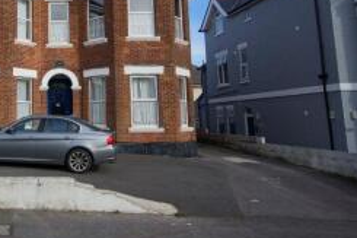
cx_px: 44
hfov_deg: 49.3
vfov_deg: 37.2
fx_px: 347
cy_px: 69
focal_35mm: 35
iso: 100
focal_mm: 12
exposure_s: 1/400
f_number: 4.5
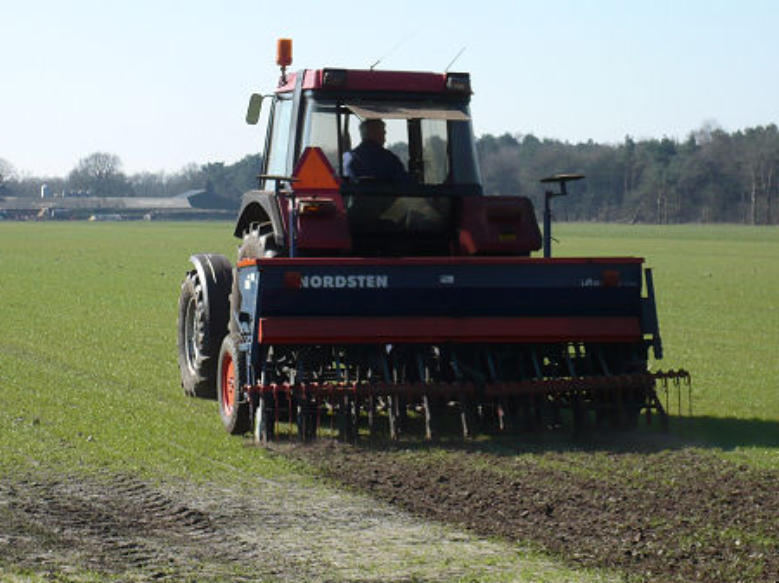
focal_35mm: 129
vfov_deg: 11.5
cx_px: 394
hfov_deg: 15.3
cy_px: 240
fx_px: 2901
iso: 100
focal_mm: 17
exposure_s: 1/400
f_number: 4.9
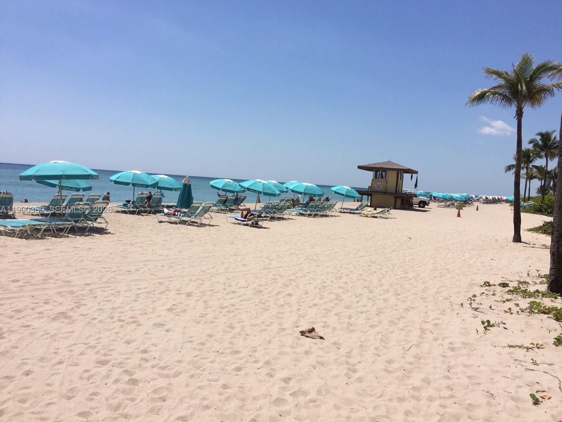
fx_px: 487
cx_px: 290
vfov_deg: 46.8
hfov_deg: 60.0
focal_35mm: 30
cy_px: 210
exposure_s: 1/5128
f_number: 2.2
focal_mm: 4.15
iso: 32
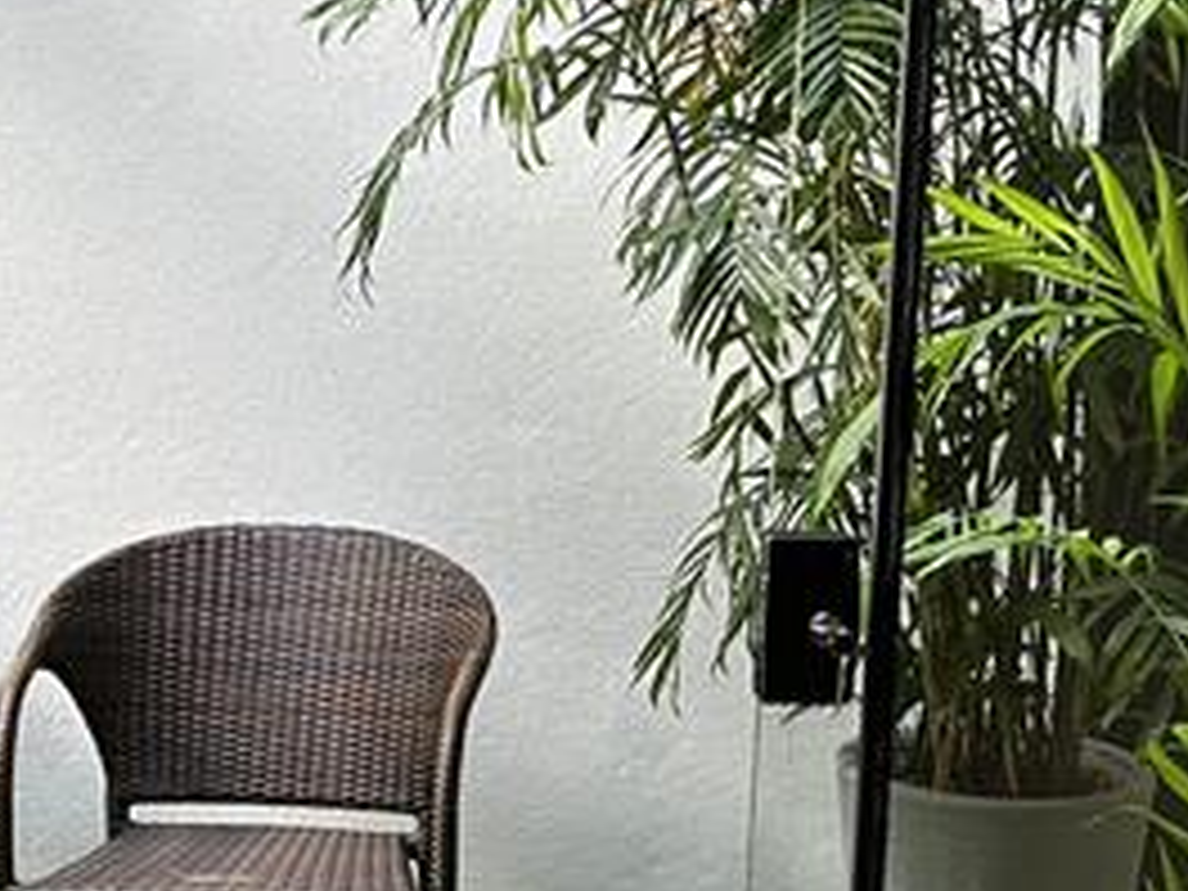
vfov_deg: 14.6
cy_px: 585
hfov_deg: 19.2
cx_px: 230
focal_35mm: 101
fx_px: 3466
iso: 64
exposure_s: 1/120
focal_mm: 5.7
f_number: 1.5
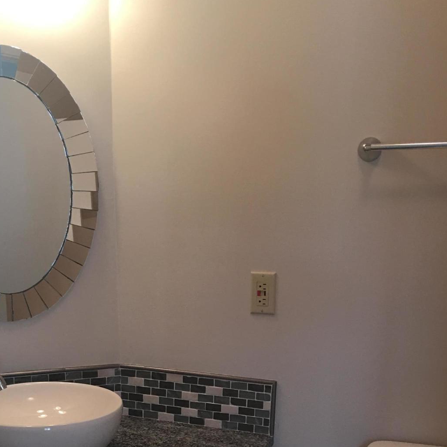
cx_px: 177
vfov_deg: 32.9
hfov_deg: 33.9
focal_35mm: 50
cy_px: 371
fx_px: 730
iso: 40
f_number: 2.2
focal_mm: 4.15
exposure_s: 1/30
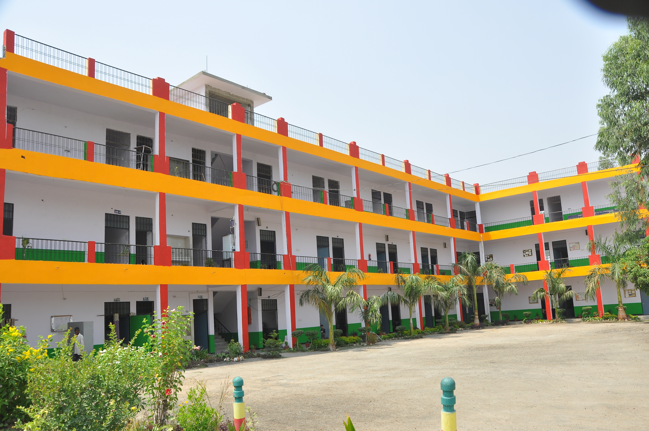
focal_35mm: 27
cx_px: 324
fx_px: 486
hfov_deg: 67.4
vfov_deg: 47.8
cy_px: 216
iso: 200
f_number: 10
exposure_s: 1/200
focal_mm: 18
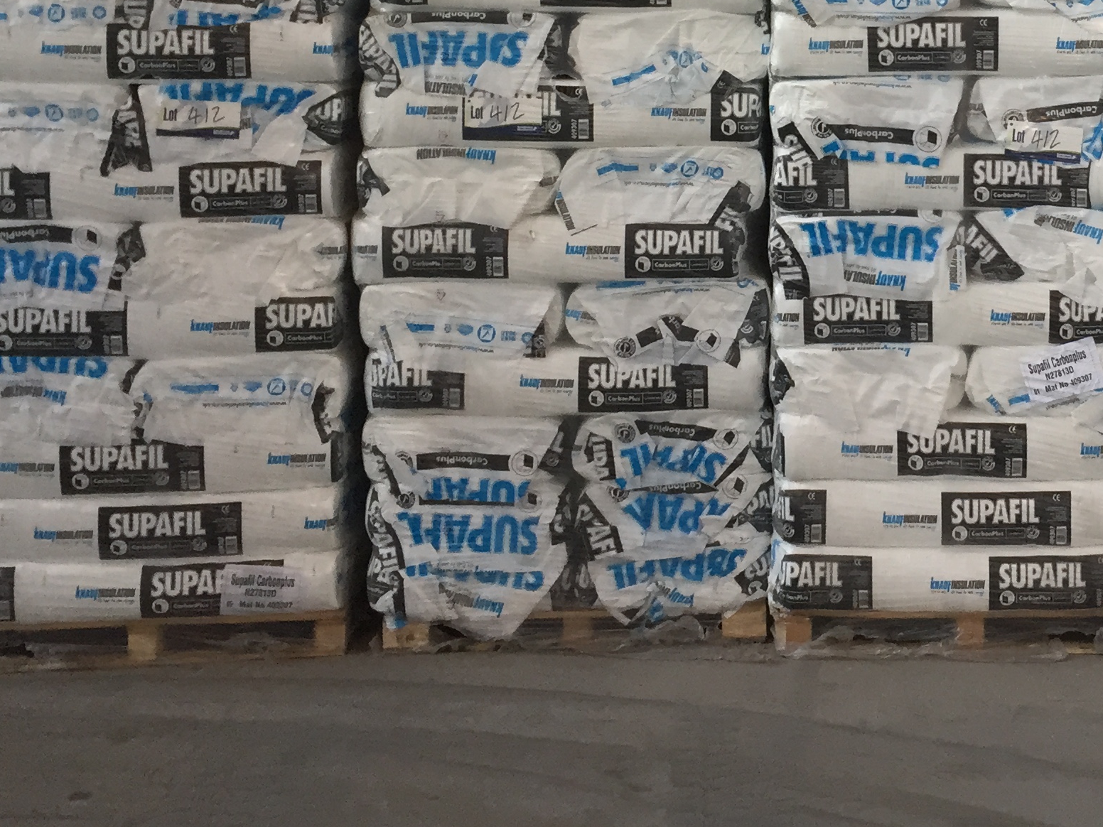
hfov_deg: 30.7
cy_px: 75
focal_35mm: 61
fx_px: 1944
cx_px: 928
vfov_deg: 23.4
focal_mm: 4.15
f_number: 2.2
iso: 32
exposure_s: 1/30
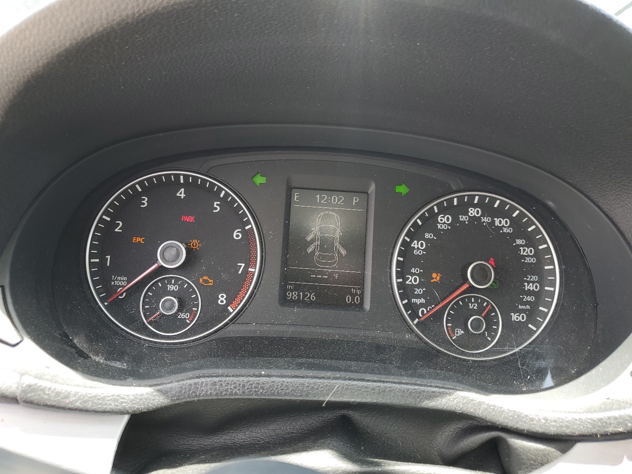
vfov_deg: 53.1
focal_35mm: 26
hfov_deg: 67.3
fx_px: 475
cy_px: 237
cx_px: 316
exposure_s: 1/161
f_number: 1.5
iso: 50
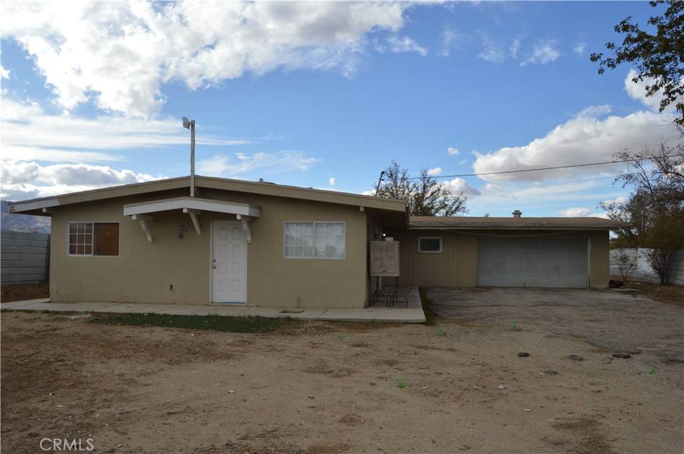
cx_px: 342
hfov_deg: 67.4
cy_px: 227
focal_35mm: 27
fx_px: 512
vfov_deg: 47.8
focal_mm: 18
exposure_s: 1/200
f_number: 11
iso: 100
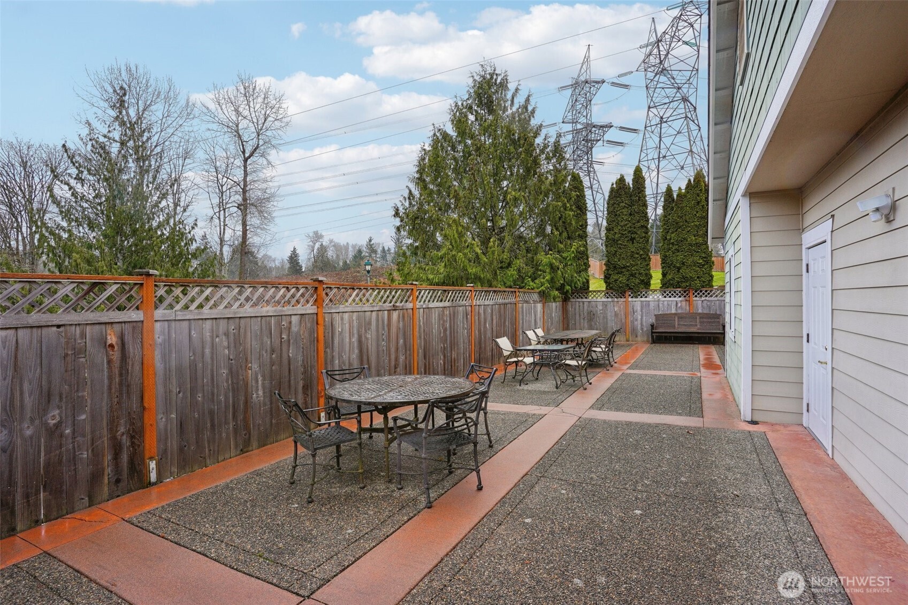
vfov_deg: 70.4
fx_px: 429
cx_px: 454
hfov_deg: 93.3
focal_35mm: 17
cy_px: 302
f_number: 8
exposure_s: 1/125
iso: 400
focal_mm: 17
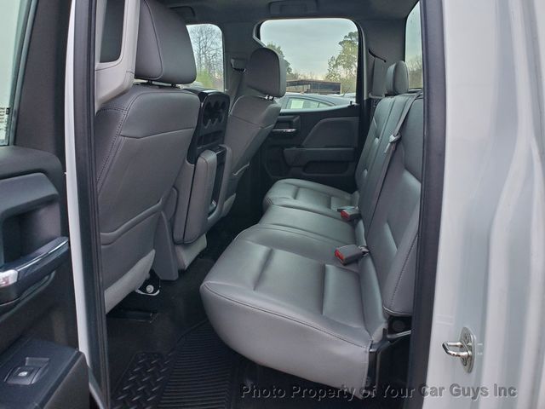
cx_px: 272
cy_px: 204
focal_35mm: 26
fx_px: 409
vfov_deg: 53.1
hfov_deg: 67.3
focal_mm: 4.3
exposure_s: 1/40
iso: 250
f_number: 2.4
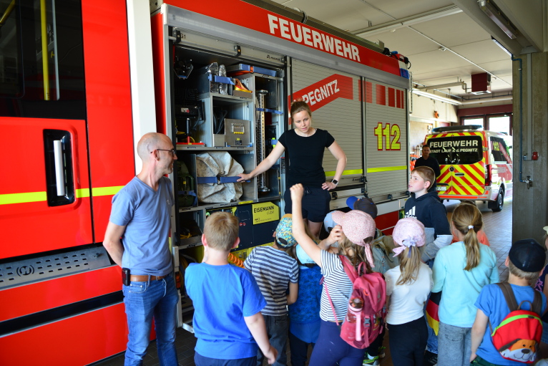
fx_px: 365
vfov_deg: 53.2
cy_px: 183
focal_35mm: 24
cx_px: 274
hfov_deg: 73.7
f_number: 3.2
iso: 400
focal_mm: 24
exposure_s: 1/40
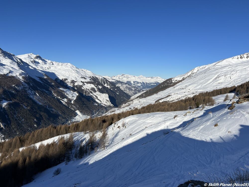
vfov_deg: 53.1
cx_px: 124
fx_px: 187
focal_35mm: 26
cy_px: 94
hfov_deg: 67.3
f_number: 1.5
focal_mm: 5.7
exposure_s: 1/8000
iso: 50
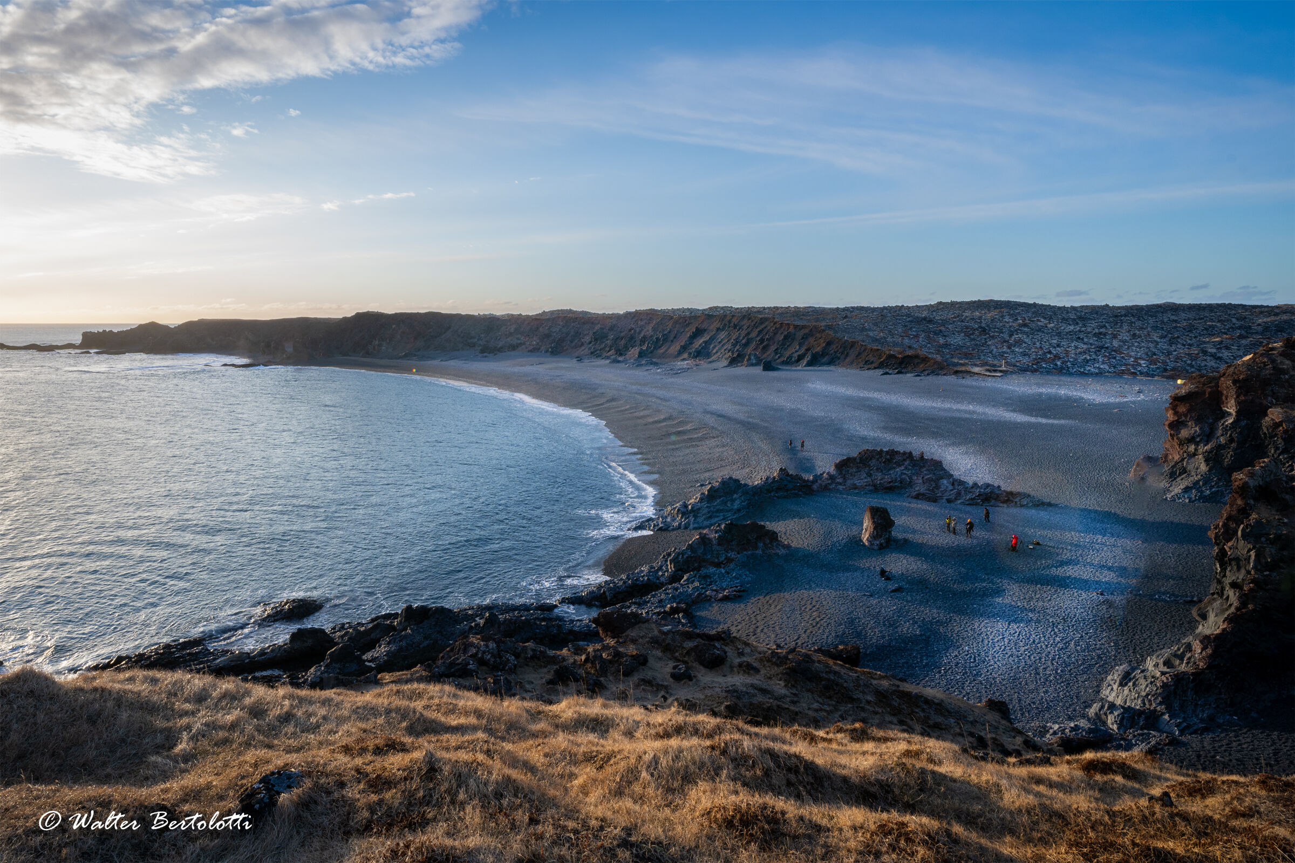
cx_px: 648
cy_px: 432
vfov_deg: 81.2
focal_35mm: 14
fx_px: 504
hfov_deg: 104.3
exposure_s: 1/30
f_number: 16
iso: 160
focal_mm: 14
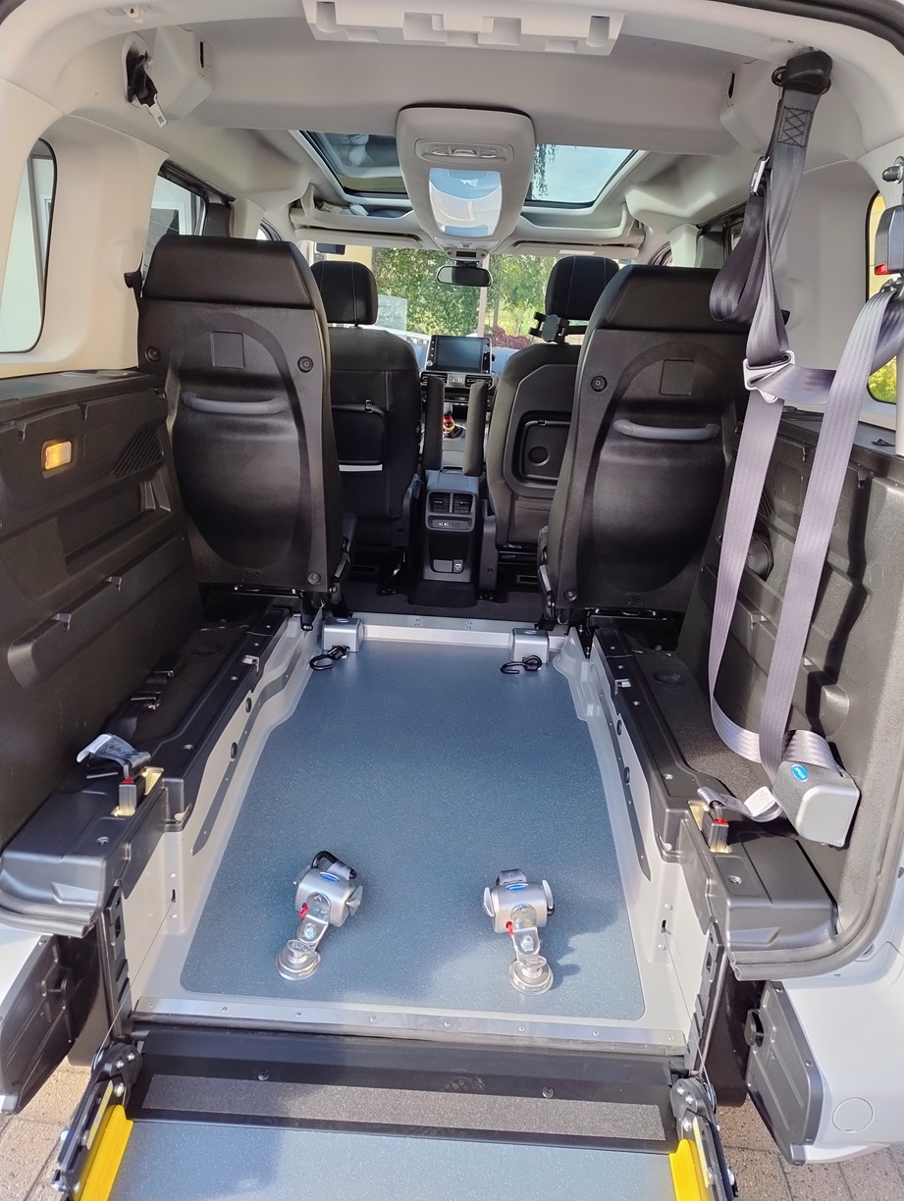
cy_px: 600
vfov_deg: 71.5
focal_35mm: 24
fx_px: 834
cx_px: 452
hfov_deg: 56.9
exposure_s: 1/100
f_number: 1.8
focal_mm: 5.56
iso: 197
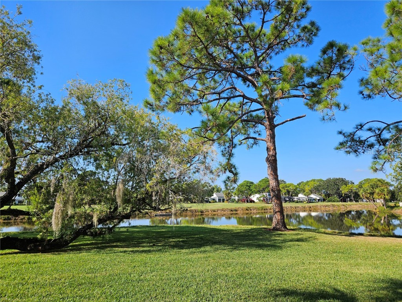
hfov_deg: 73.9
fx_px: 267
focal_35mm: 23
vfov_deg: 58.9
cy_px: 151
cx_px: 201
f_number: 1.8
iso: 25
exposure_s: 1/1628
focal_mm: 5.4
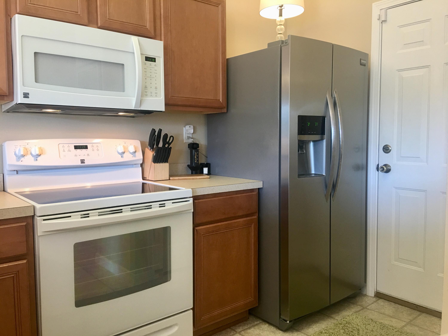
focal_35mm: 29
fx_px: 375
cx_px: 224
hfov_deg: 61.7
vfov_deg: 48.2
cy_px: 168
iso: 50
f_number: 2.2
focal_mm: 4.15
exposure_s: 1/15
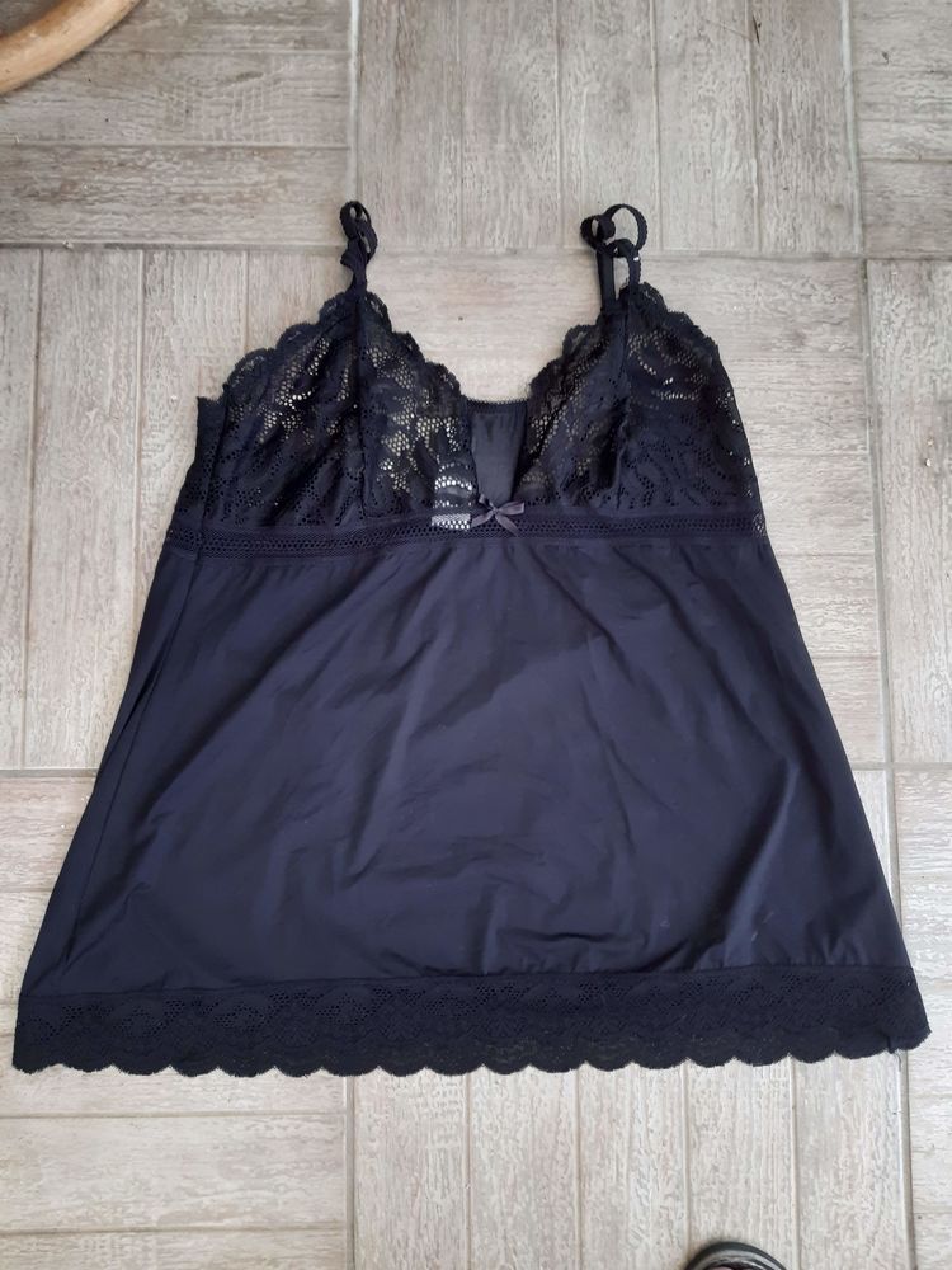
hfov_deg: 53.1
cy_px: 635
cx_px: 476
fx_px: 953
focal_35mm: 26
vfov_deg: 67.3
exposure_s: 1/50
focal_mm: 3.92
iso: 200
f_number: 1.7
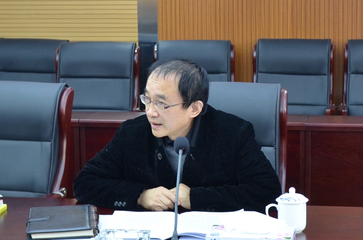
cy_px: 120
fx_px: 392
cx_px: 182
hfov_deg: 49.6
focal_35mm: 39
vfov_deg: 34.1
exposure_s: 1/10
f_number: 4
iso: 640
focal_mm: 26
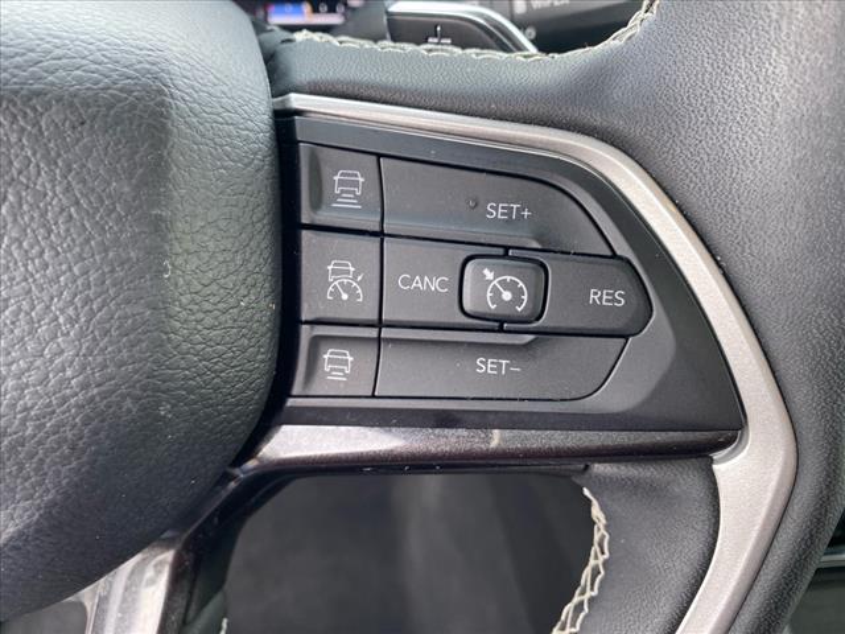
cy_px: 317
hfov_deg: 67.3
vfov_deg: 53.1
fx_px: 635
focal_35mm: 26
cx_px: 422
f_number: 1.8
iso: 80
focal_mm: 4.25
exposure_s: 1/122
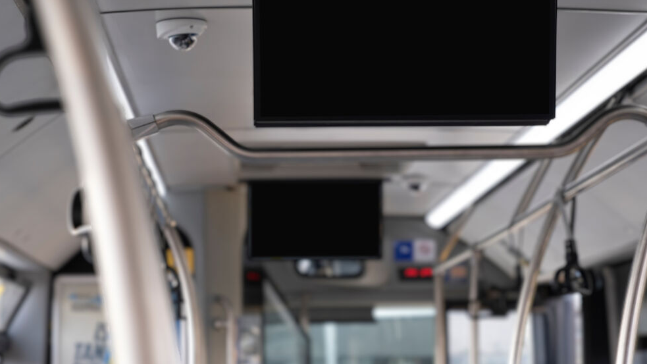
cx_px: 365
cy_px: 108
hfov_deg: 19.6
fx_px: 1870
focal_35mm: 109
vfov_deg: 11.1
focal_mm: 47
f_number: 2.8
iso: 1000
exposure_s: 1/320
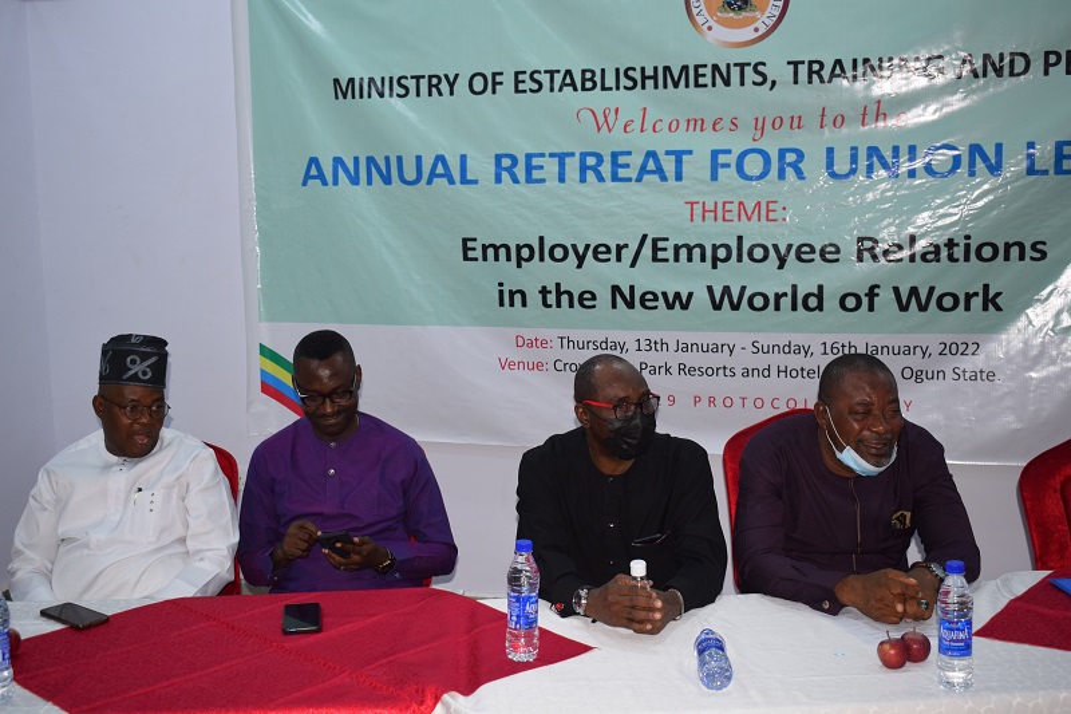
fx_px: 1294
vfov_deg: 30.8
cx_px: 536
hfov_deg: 45.0
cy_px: 357
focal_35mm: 44
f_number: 5
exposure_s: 1/100
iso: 800
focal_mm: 29
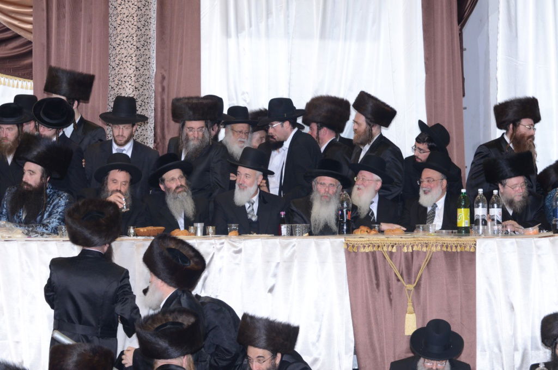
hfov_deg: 18.2
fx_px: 1740
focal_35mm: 112
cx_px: 279
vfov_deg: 12.1
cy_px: 185
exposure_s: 1/125
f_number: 6.3
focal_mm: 75
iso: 800
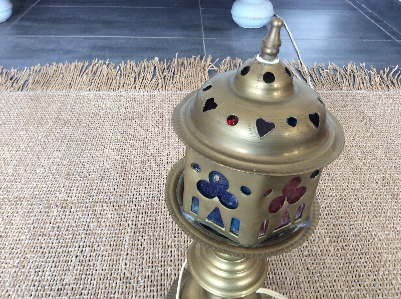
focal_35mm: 32
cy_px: 150
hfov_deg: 56.9
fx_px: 370
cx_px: 200
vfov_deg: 44.1
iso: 64
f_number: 2.4
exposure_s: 1/25
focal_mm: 3.3
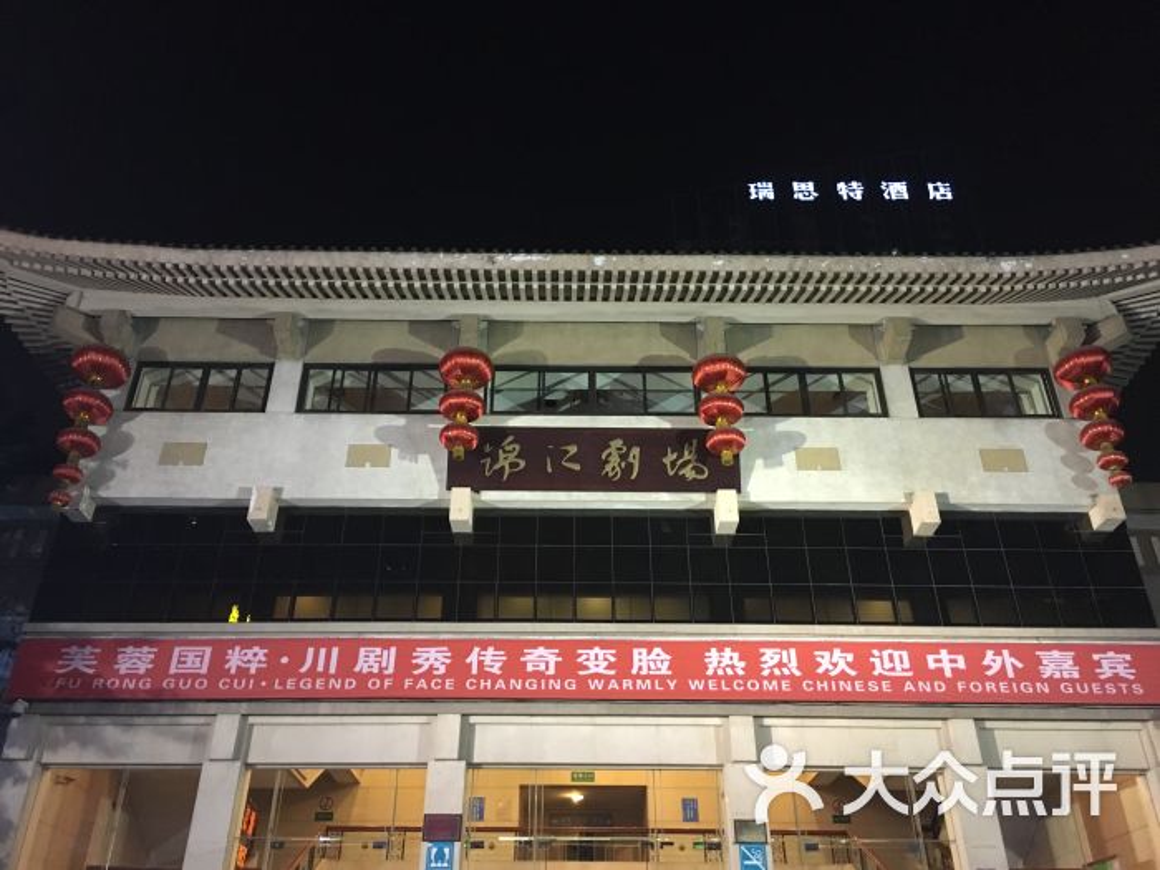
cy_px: 435
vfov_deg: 48.2
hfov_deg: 61.7
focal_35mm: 29
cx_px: 580
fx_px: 972
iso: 250
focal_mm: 4.15
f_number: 2.2
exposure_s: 1/17
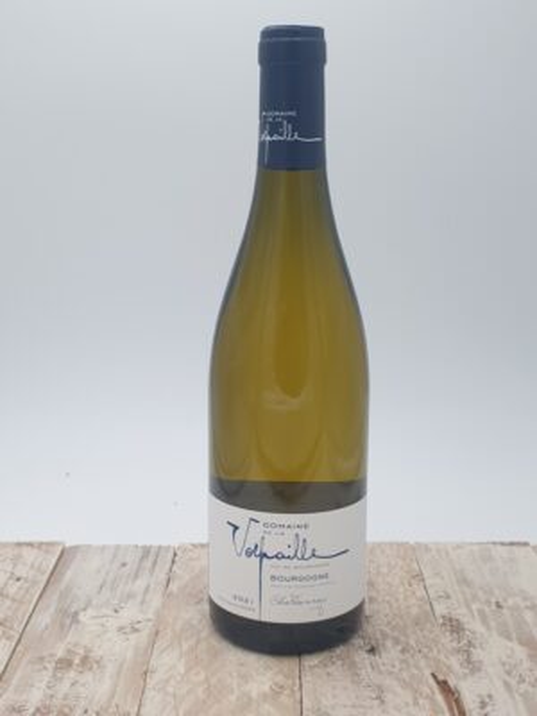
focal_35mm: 26
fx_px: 538
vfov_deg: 67.3
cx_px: 268
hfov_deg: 53.1
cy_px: 358
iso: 80
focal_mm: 4.3
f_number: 2.4
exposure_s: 1/100
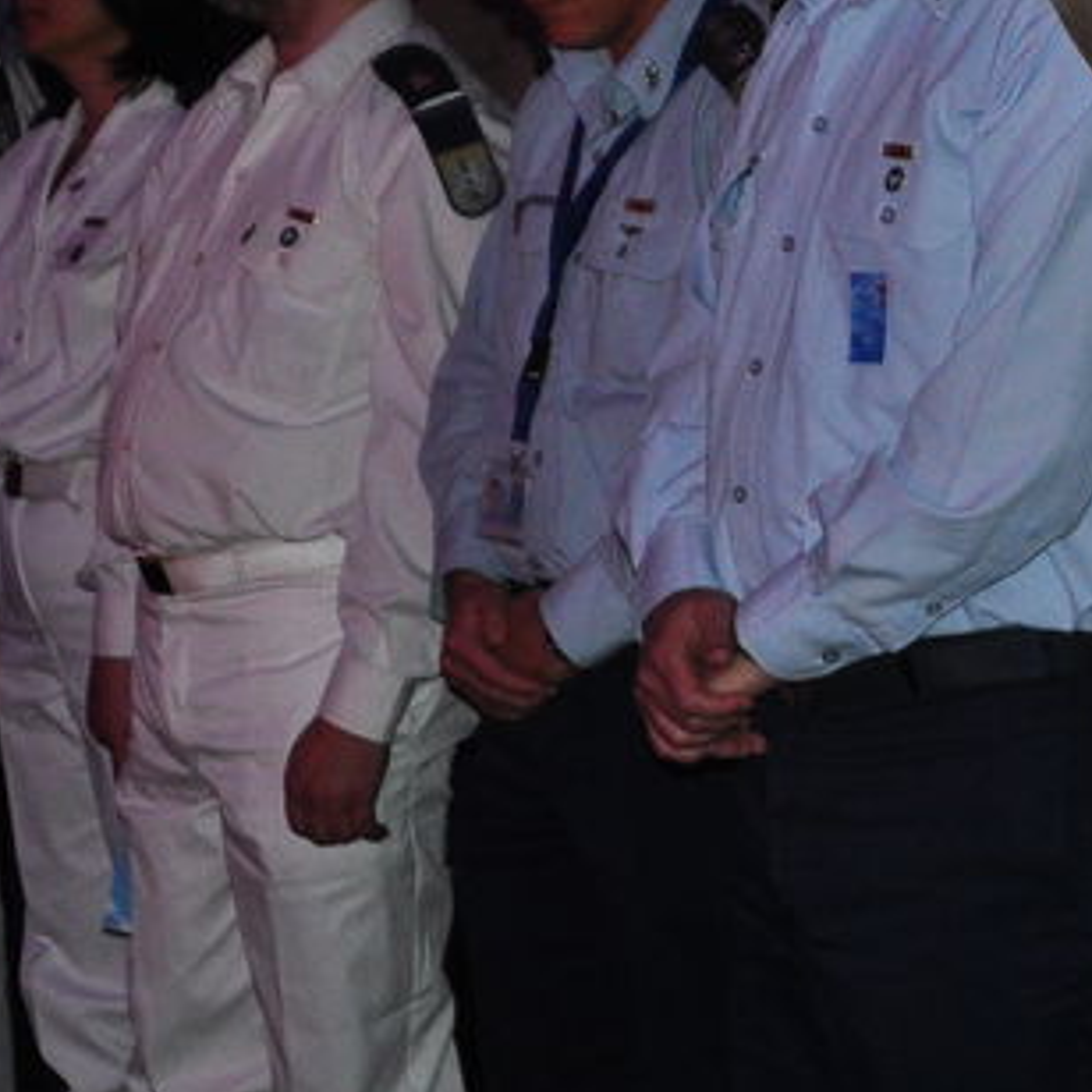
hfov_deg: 16.3
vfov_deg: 16.7
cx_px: 1177
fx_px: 3712
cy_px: 395
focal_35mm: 104
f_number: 3.5
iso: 500
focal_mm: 18
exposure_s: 1/50
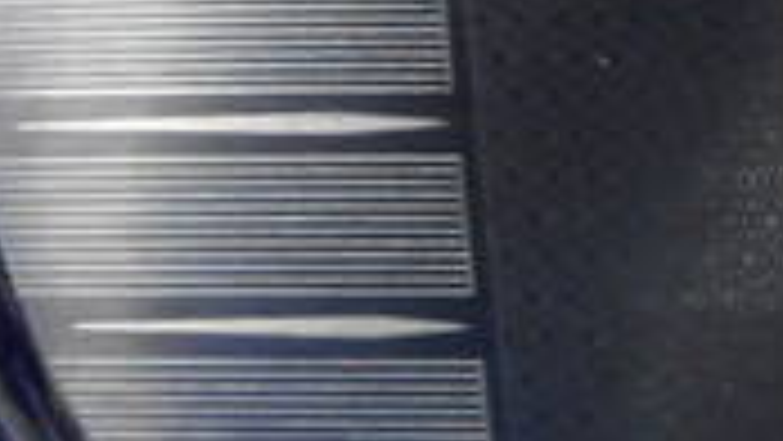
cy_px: 166
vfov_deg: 12.1
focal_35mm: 100
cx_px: 918
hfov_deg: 20.1
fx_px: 2077
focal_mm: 4.5
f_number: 3.7
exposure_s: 1/30
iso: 360
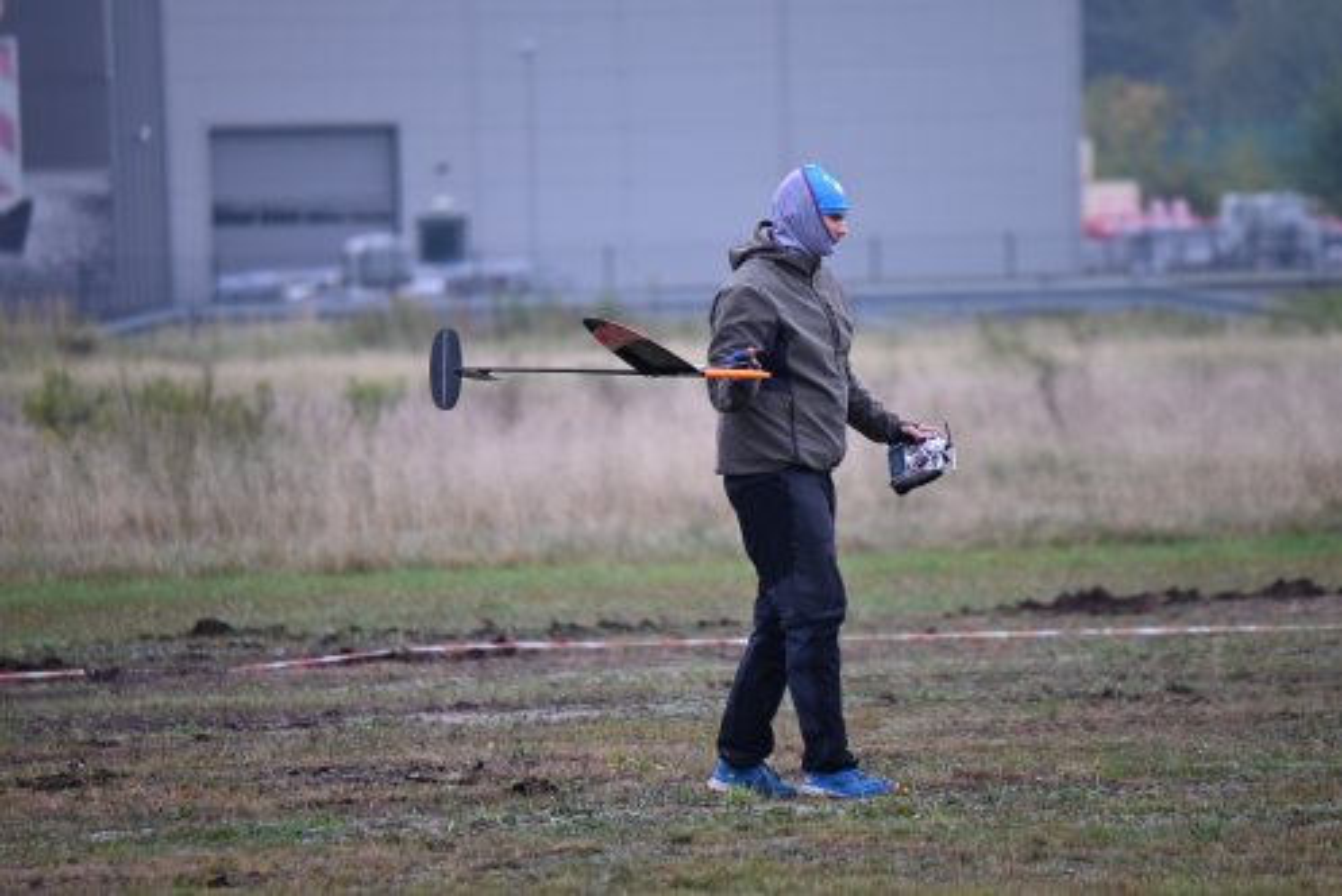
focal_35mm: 400
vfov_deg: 3.4
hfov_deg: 5.2
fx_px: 14919
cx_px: 671
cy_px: 448
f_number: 6.3
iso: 1250
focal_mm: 400
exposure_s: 1/400
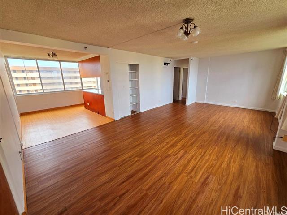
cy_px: 108
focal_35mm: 13
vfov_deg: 89.9
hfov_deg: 106.2
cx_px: 144
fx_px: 108
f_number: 2.2
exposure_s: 1/370
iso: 160
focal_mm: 2.2
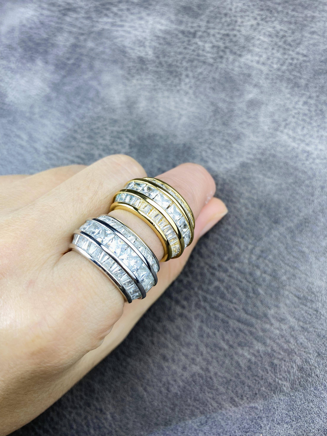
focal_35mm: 25
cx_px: 164
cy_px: 218
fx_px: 315
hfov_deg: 54.9
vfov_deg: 69.4
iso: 32
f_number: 1.8
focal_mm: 4.25
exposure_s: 1/101
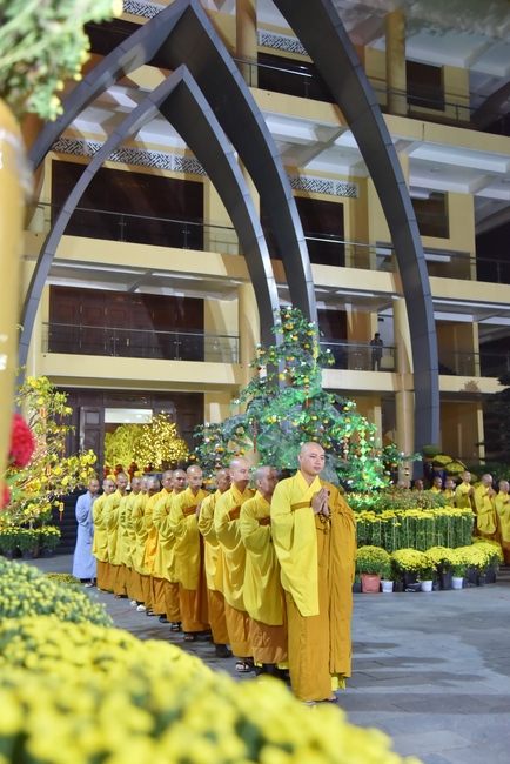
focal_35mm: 38
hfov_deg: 35.1
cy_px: 382
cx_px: 255
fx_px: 807
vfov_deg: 50.7
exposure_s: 1/125
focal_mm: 38
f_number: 4
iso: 2500
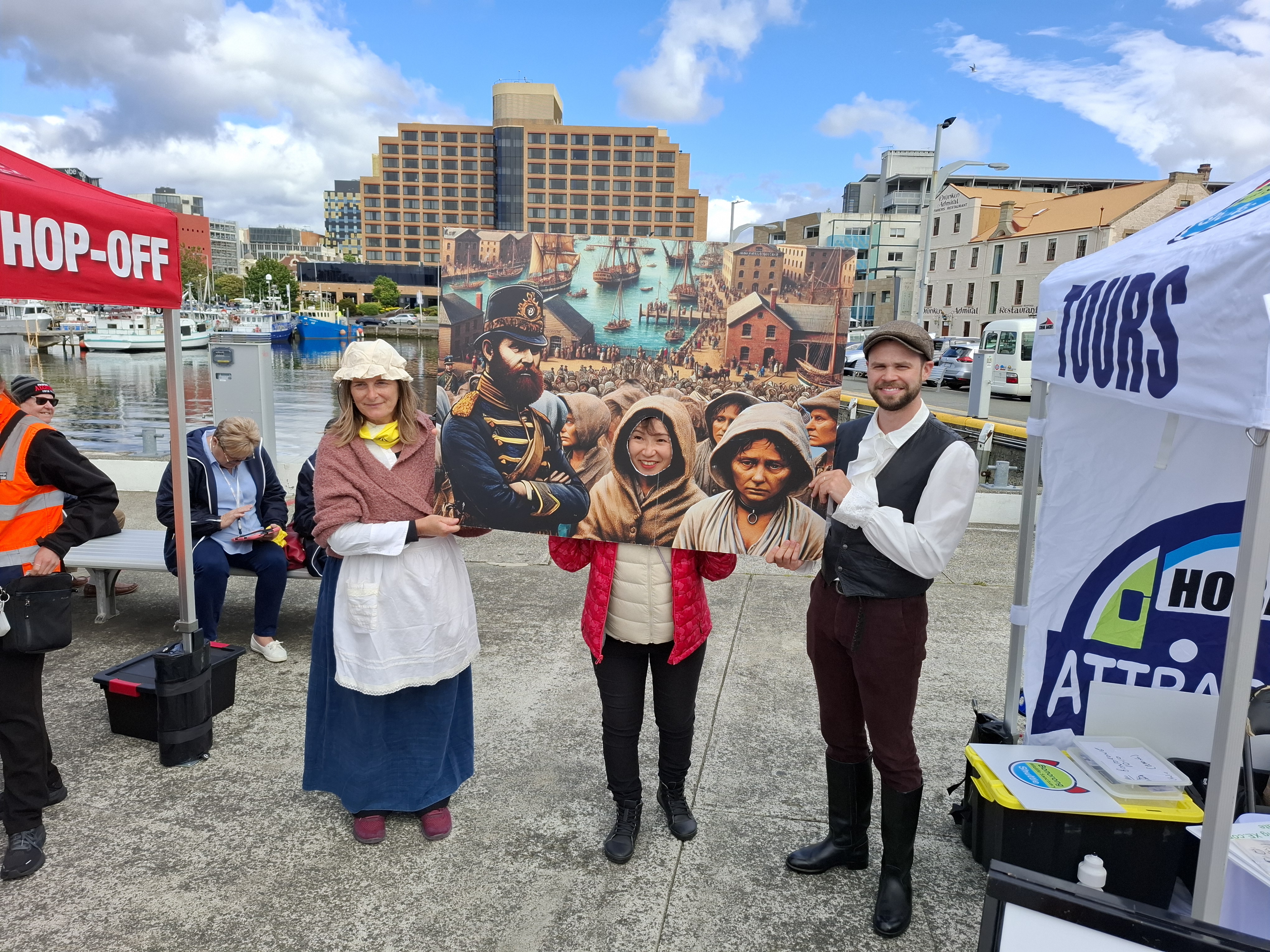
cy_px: 476
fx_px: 844
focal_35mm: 23
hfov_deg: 73.9
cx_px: 635
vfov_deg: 58.9
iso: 50
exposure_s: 1/1410
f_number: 1.8
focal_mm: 5.54
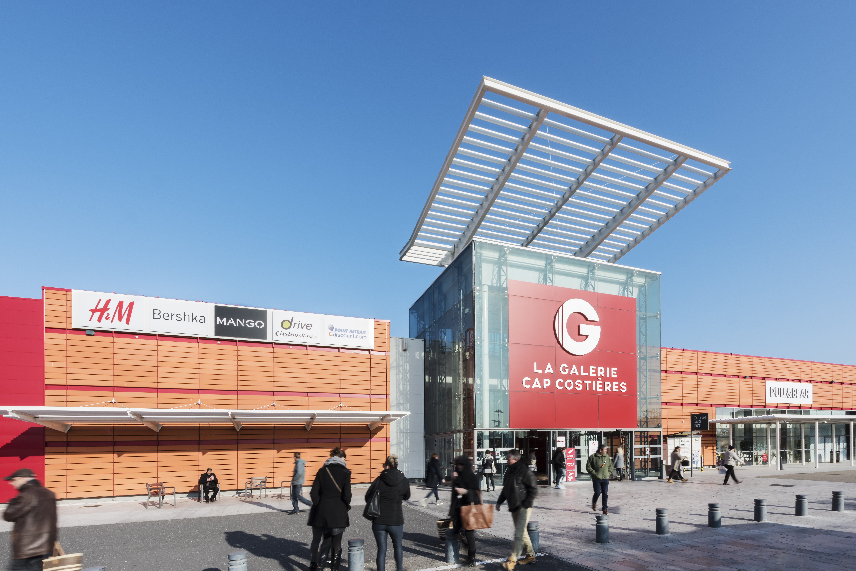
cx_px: 428
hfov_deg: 96.7
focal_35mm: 16
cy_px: 286
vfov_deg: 73.8
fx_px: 381
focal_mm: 16
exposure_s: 1/20
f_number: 22
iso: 50
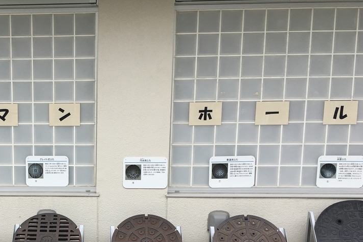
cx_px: 73
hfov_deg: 37.5
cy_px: 224
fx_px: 514
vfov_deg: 25.5
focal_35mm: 51
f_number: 2.2
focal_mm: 4.15
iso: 25
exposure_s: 1/845
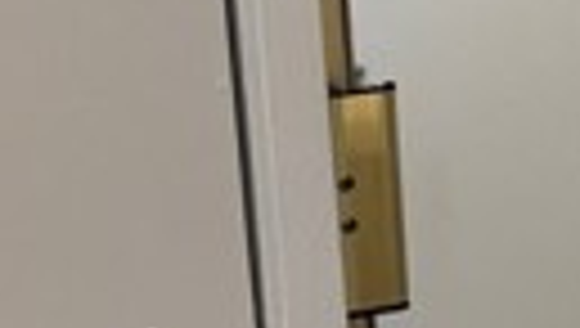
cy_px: -31
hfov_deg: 14.4
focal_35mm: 140
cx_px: 827
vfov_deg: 8.6
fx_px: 2156
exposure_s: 1/60
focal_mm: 5.96
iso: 160
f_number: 1.6
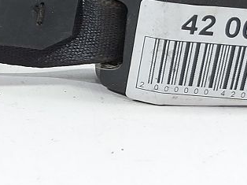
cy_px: 0
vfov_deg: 13.7
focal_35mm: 106
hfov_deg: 17.4
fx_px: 756
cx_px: -80
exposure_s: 1/50
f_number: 1.8
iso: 80
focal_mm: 5.23
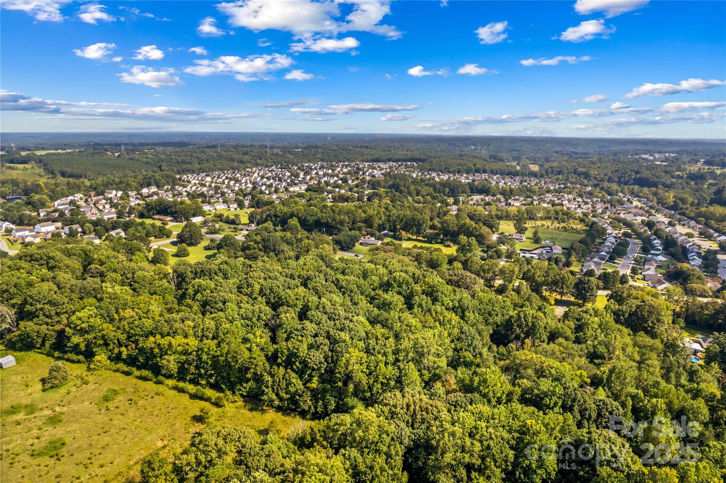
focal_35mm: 22
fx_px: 443
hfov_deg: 78.6
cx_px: 363
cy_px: 242
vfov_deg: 57.2
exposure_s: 1/1000
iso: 120
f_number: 2.8
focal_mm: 8.38
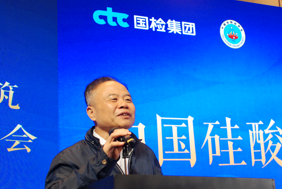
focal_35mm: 63
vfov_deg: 21.6
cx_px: 206
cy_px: 119
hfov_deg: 31.4
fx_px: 494
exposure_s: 1/125
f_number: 5.6
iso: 800
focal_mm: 28
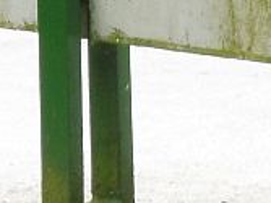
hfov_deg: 1.7
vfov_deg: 1.3
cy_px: 464
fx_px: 8965
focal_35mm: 1146
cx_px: 492
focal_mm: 33.3
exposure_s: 1/125
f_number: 7.1
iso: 100
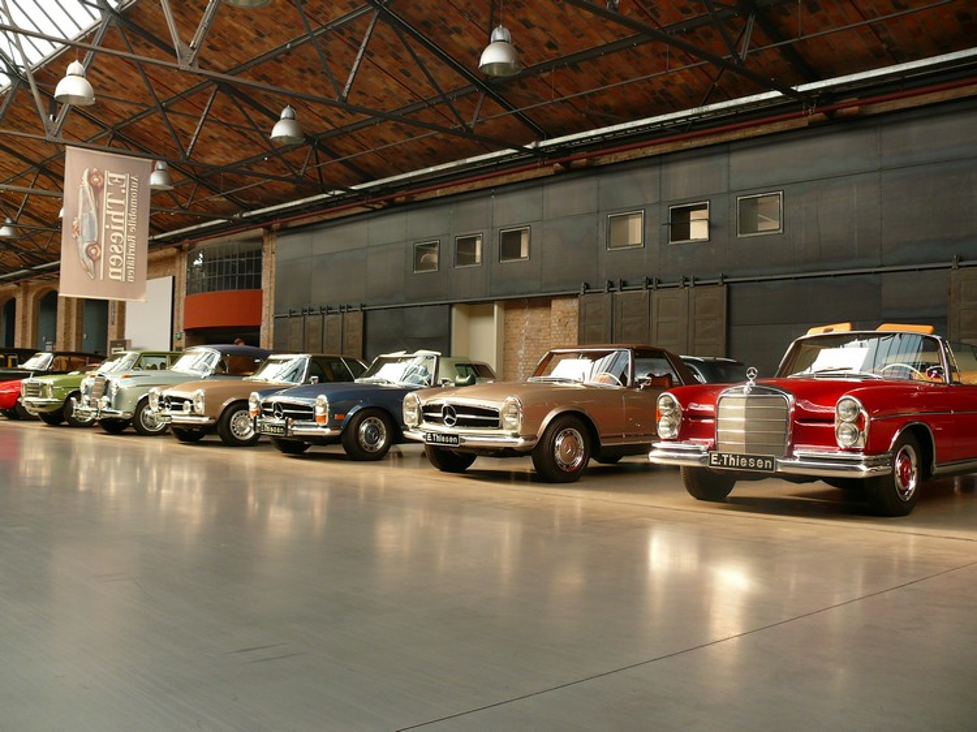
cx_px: 488
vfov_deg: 40.7
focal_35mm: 35
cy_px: 366
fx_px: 988
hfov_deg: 52.6
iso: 100
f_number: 2.8
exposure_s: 1/100
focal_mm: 7.4
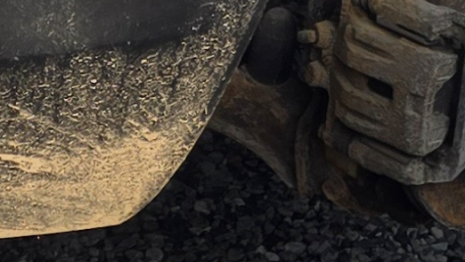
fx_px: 2368
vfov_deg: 5.7
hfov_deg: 11.2
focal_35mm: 192
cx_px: 187
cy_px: -670
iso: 25
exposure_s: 1/803
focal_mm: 5.4
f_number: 1.8
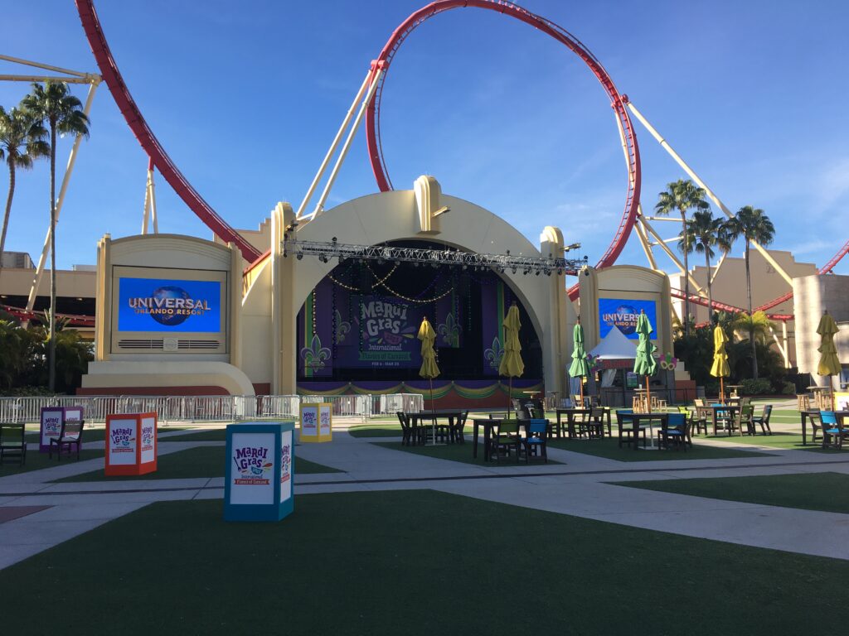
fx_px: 711
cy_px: 318
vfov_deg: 48.2
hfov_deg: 61.7
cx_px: 424
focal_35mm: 29
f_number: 2.2
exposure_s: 1/884
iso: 25
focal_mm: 4.15
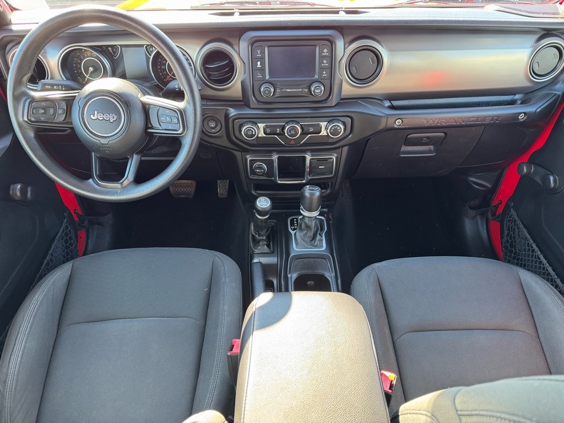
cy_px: 212
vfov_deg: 56.8
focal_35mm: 24
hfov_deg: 71.6
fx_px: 391
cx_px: 282
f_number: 1.78
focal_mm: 6.76
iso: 200
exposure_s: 1/84
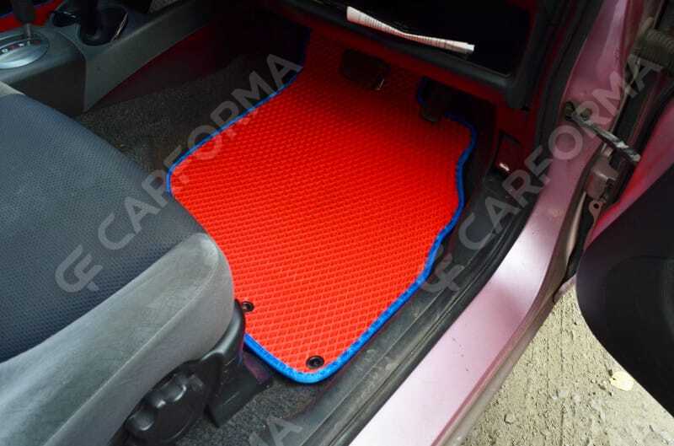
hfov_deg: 59.6
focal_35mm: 32
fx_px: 588
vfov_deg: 41.5
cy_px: 223
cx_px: 337
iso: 400
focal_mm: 21
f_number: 9
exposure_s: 1/40
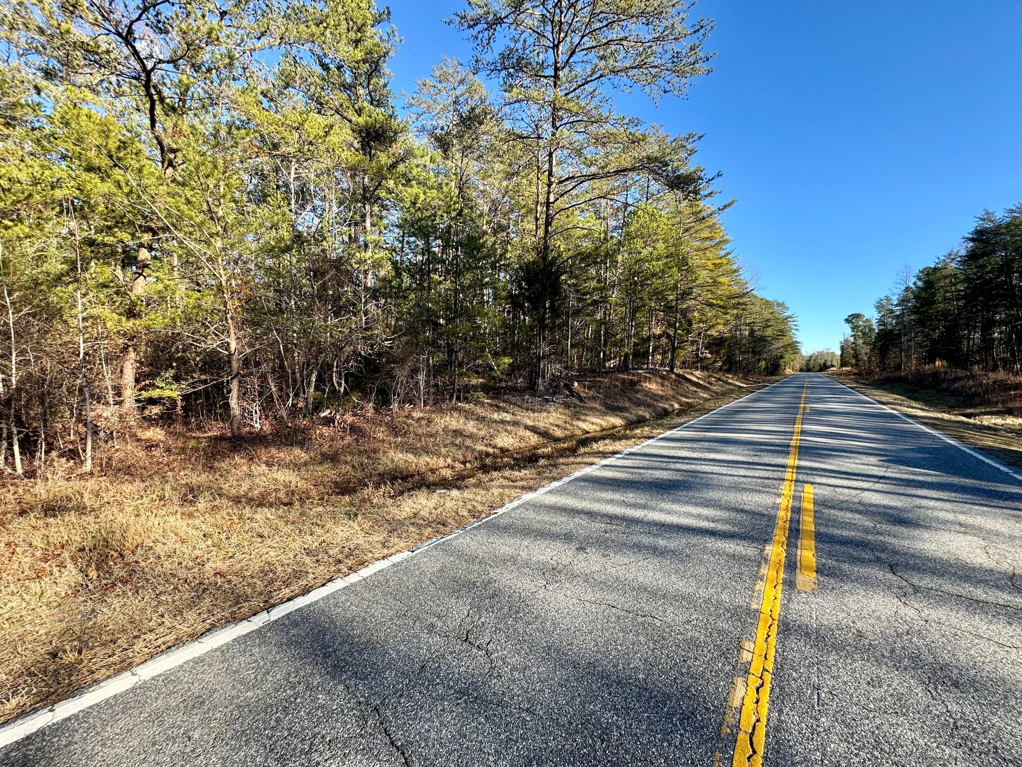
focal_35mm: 14
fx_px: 413
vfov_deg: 85.7
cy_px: 384
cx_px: 511
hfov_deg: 102.1
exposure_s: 1/287
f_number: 2.2
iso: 40
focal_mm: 2.22
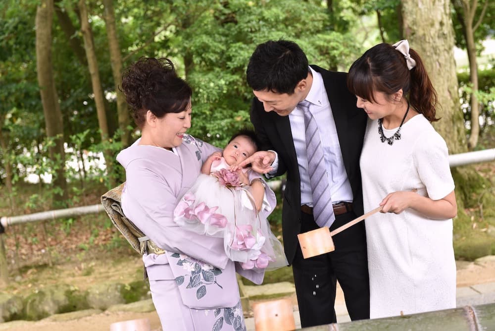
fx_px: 963
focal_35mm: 70
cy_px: 166
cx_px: 248
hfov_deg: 28.8
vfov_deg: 19.5
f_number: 5.6
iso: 800
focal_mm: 70
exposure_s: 1/200
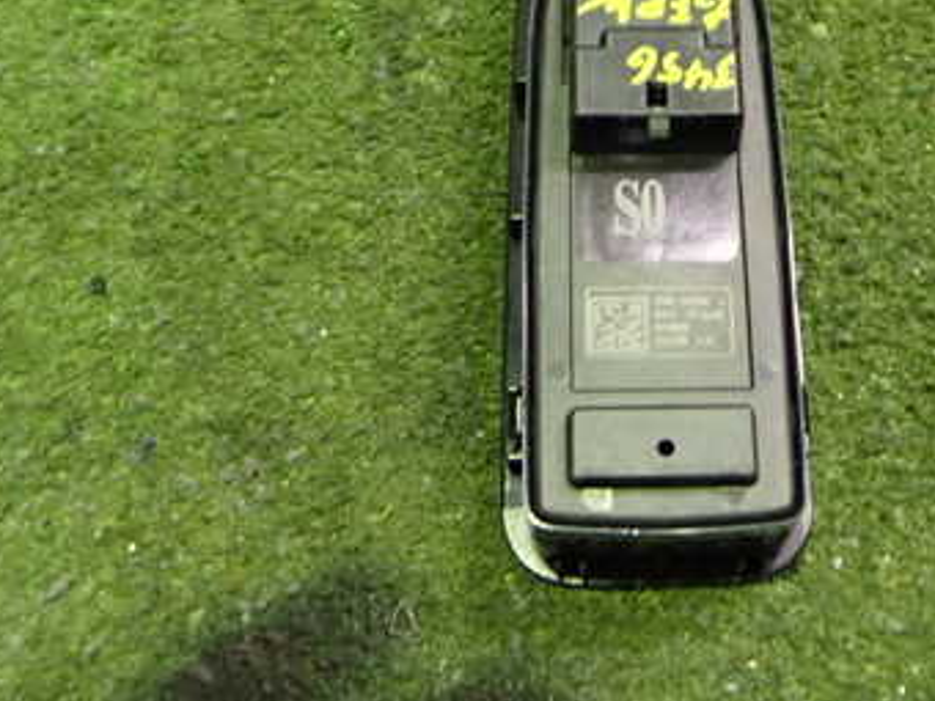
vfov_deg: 27.1
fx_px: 1432
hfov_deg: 35.8
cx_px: 630
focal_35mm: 53
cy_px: 154
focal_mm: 5.4
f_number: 2.3
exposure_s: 1/25
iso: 800
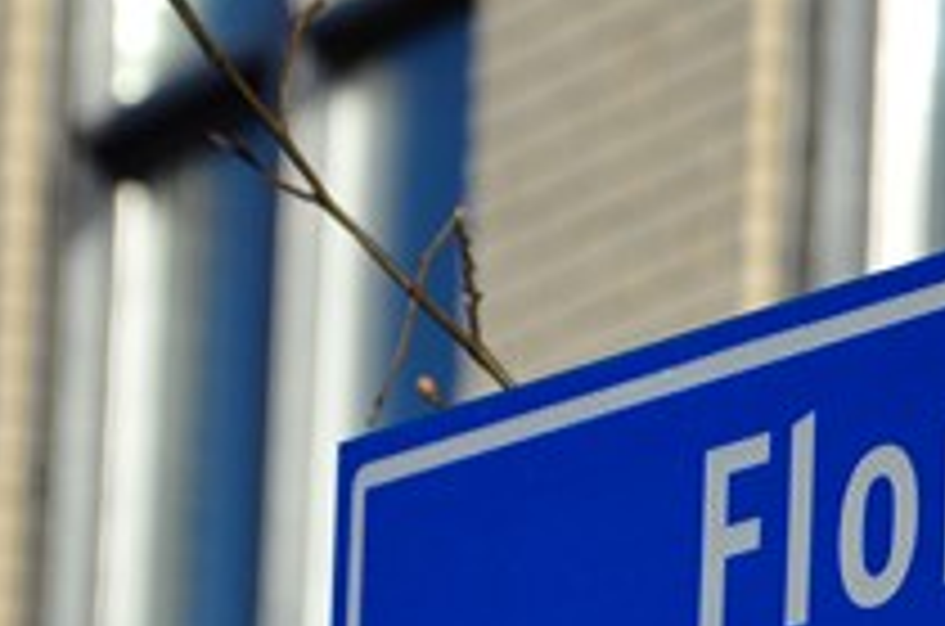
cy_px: 581
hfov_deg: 3.4
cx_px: 1030
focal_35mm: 601
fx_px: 15738
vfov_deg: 2.3
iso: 400
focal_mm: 105
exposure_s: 1/2000
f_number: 5.6
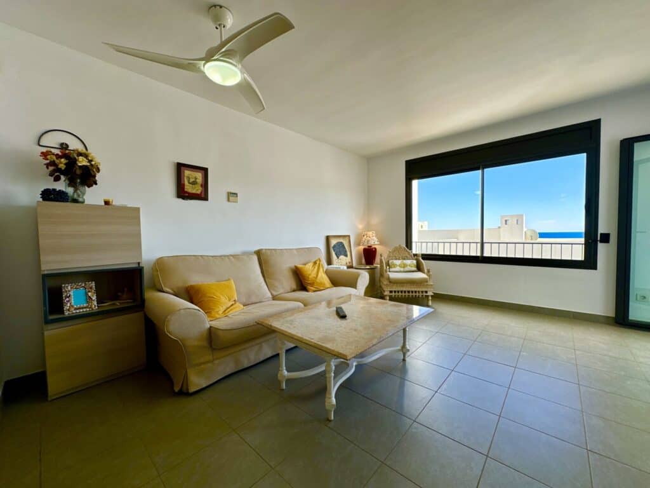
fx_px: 263
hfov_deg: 102.1
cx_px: 325
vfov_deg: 85.7
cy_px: 244
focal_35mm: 14
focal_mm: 2.22
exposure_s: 1/255
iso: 40
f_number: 2.2
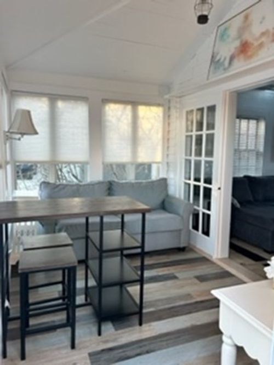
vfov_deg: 67.3
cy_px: 182
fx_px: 274
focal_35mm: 26
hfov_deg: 53.1
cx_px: 137
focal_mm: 5.7
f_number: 1.5
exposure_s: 1/102
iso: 125
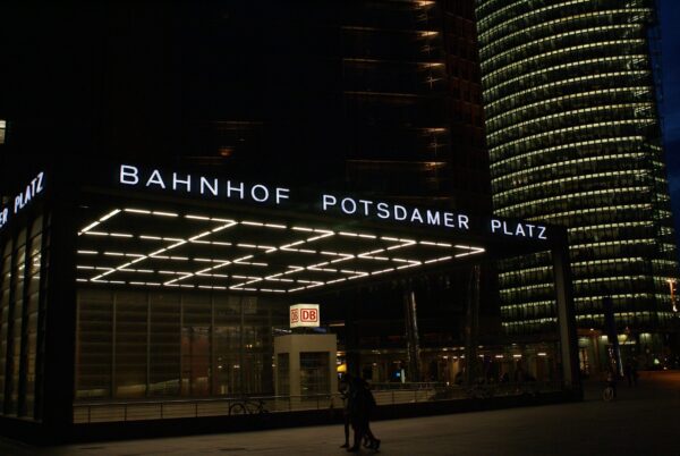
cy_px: 228
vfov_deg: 37.0
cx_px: 340
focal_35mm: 36
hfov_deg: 53.1
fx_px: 681
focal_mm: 24
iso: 320
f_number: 4.5
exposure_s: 1/40
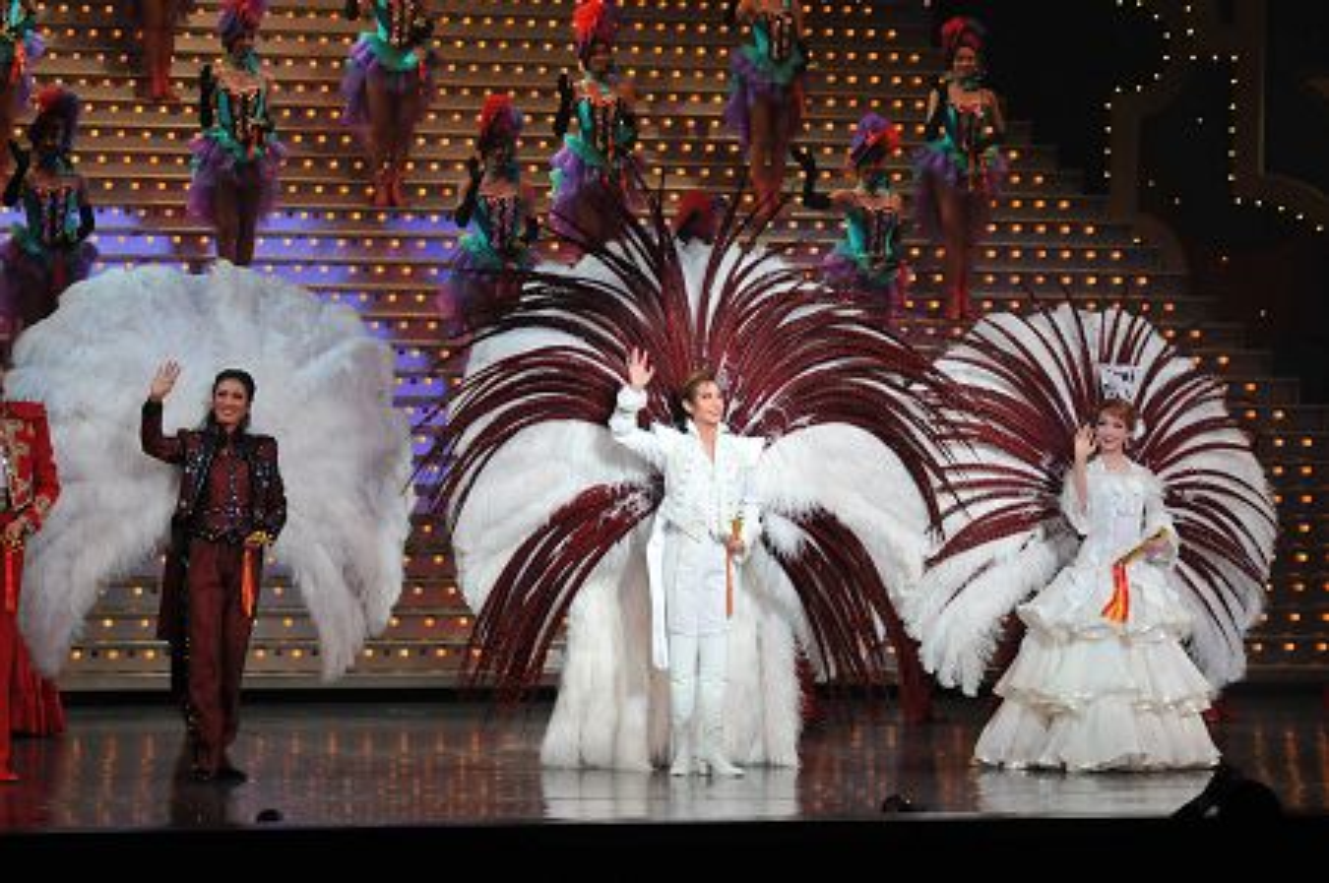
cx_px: 664
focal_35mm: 150
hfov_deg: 13.7
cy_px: 442
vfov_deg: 9.1
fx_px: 5531
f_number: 2.8
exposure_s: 1/1250
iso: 800
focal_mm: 100
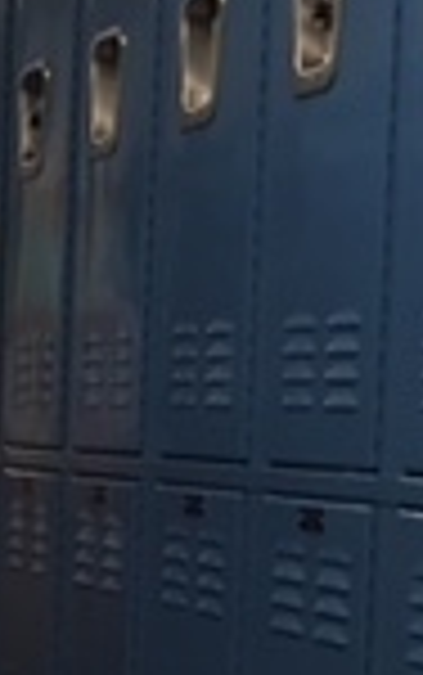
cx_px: -756
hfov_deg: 8.6
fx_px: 2412
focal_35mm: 131
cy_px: 693
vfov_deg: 15.6
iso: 80
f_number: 2.2
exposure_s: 1/30
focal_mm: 4.15
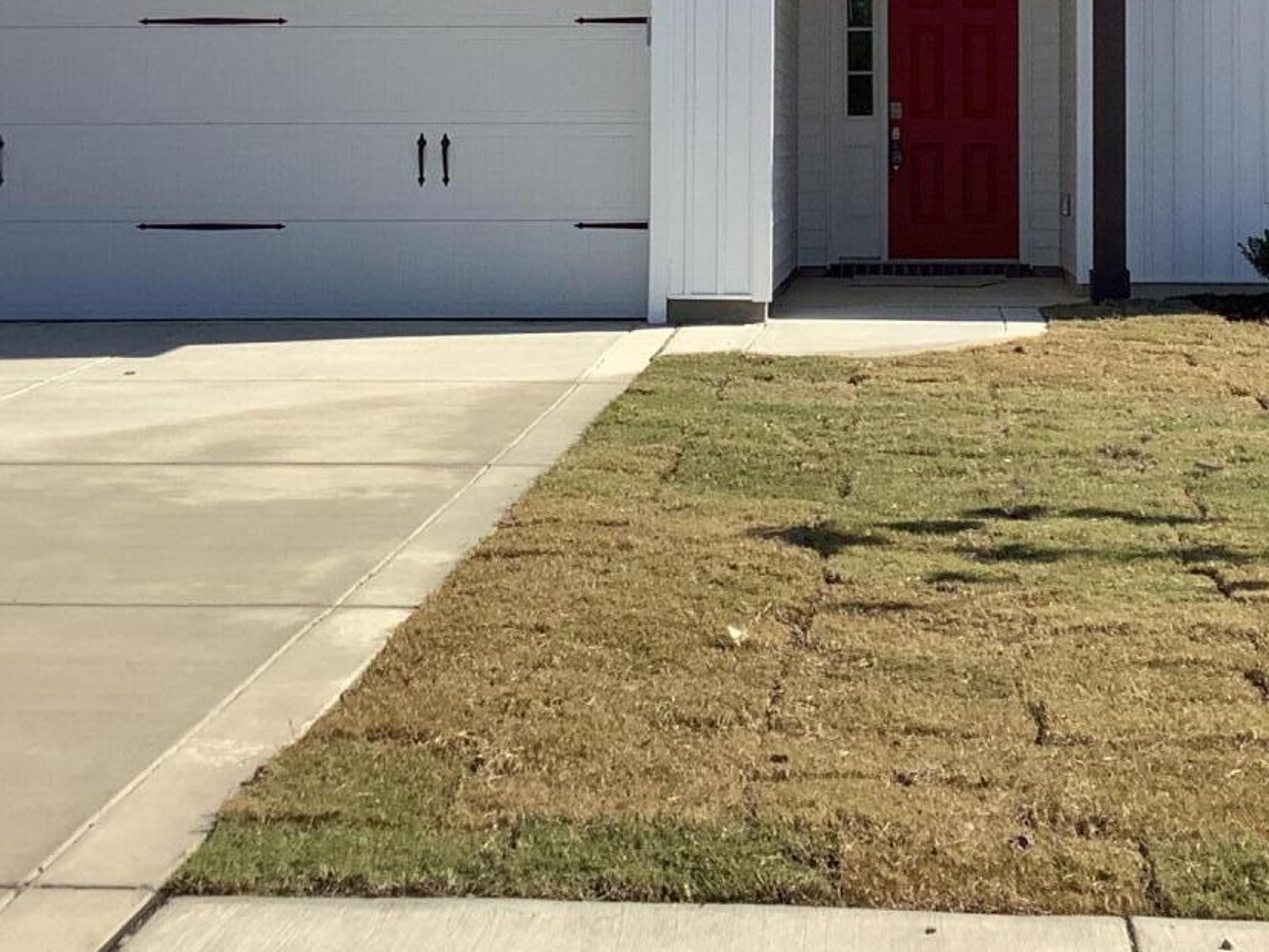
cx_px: 850
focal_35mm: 75
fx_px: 2749
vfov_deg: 19.2
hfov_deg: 25.8
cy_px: 29
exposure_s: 1/1481
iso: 25
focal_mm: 3.3
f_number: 2.4
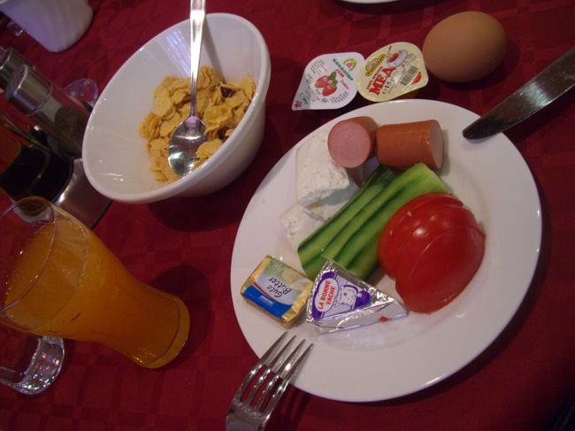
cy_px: 216
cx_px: 288
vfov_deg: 37.7
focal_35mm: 38
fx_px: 631
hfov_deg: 49.0
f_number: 2.8
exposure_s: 1/13
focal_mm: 7.9
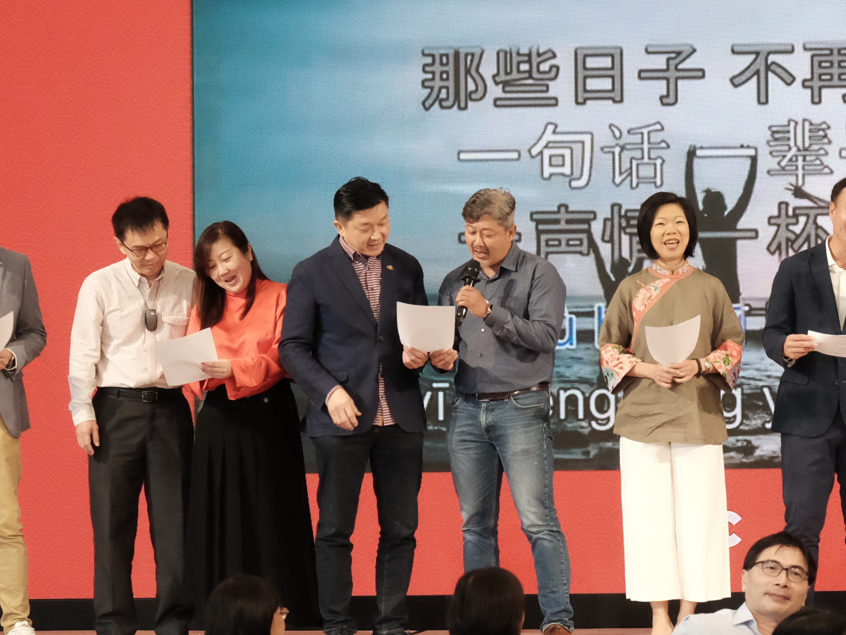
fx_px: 4766
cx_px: 751
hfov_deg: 10.1
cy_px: 264
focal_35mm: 195
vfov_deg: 7.6
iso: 3200
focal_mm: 55
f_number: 6.4
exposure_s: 1/125
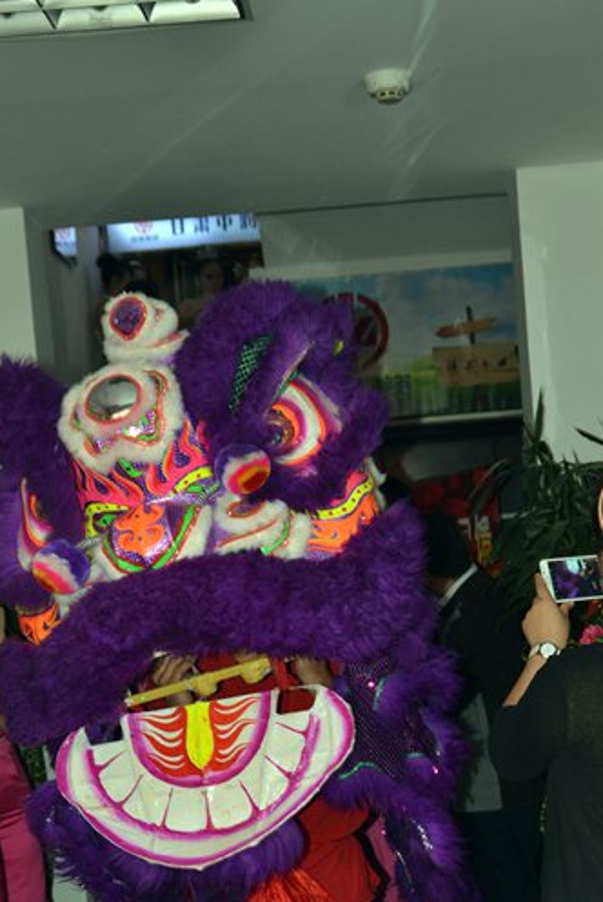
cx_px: 316
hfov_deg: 23.0
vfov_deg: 33.5
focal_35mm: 59
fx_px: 1480
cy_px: 628
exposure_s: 1/250
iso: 640
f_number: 4
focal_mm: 28
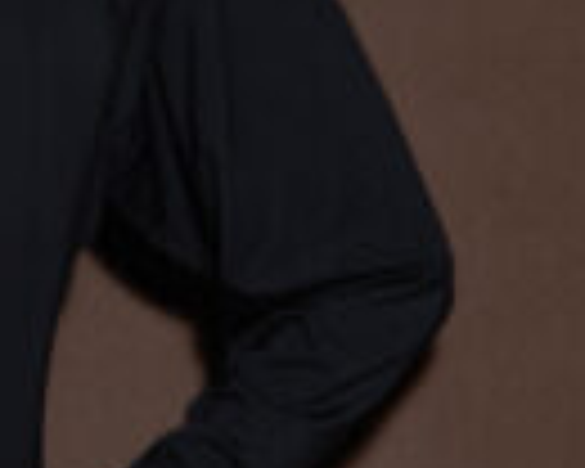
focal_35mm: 358
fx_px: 6198
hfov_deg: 5.4
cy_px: 619
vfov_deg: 4.3
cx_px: -101
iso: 200
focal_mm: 70
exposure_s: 1/125
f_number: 8
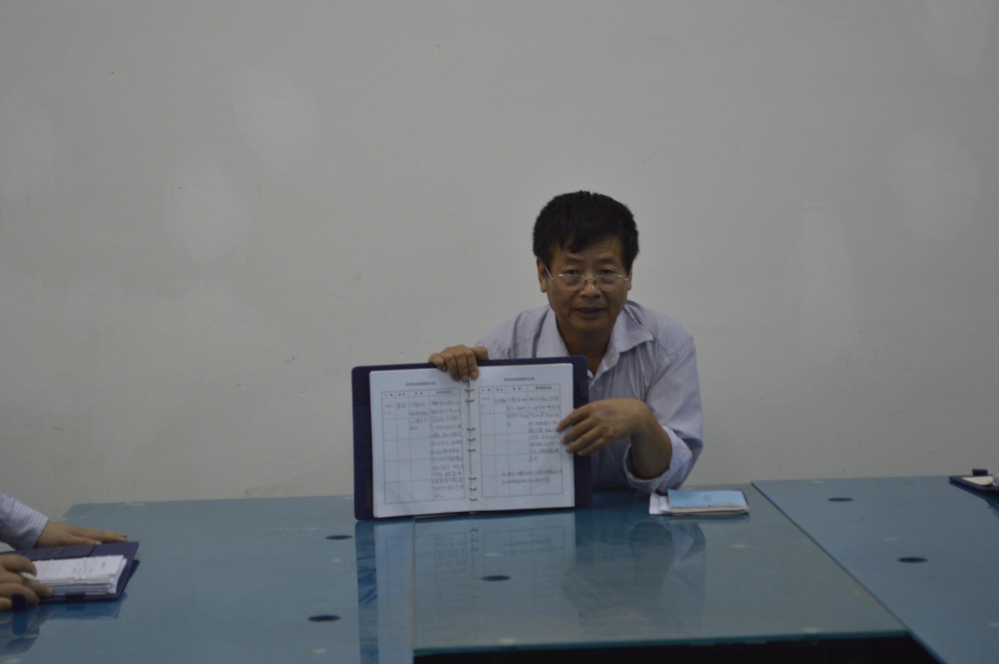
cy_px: 332
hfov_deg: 24.6
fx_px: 2287
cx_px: 500
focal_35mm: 82
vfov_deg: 16.5
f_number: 5.6
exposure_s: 1/15
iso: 560
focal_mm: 55
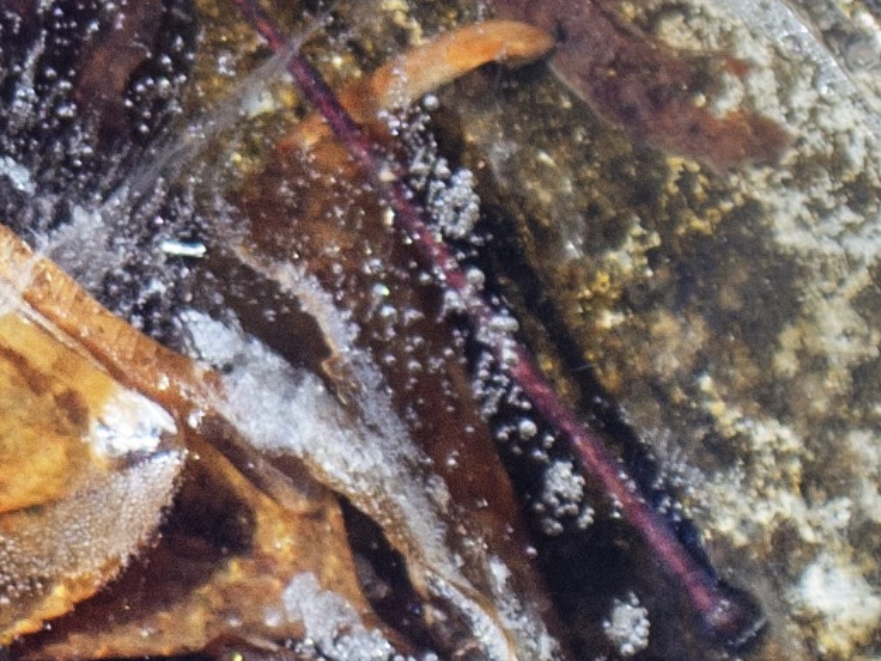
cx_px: -362
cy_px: -211
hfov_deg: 3.4
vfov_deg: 2.5
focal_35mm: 584
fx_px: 14857
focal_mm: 55
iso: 200
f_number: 6.3
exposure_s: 1/125
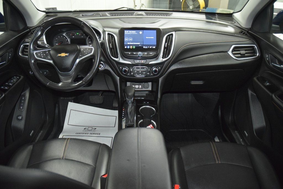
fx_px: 212
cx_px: 142
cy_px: 94
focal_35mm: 27
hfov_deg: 67.4
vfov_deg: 47.9
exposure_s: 1/60
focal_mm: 18
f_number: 3.5
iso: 3200
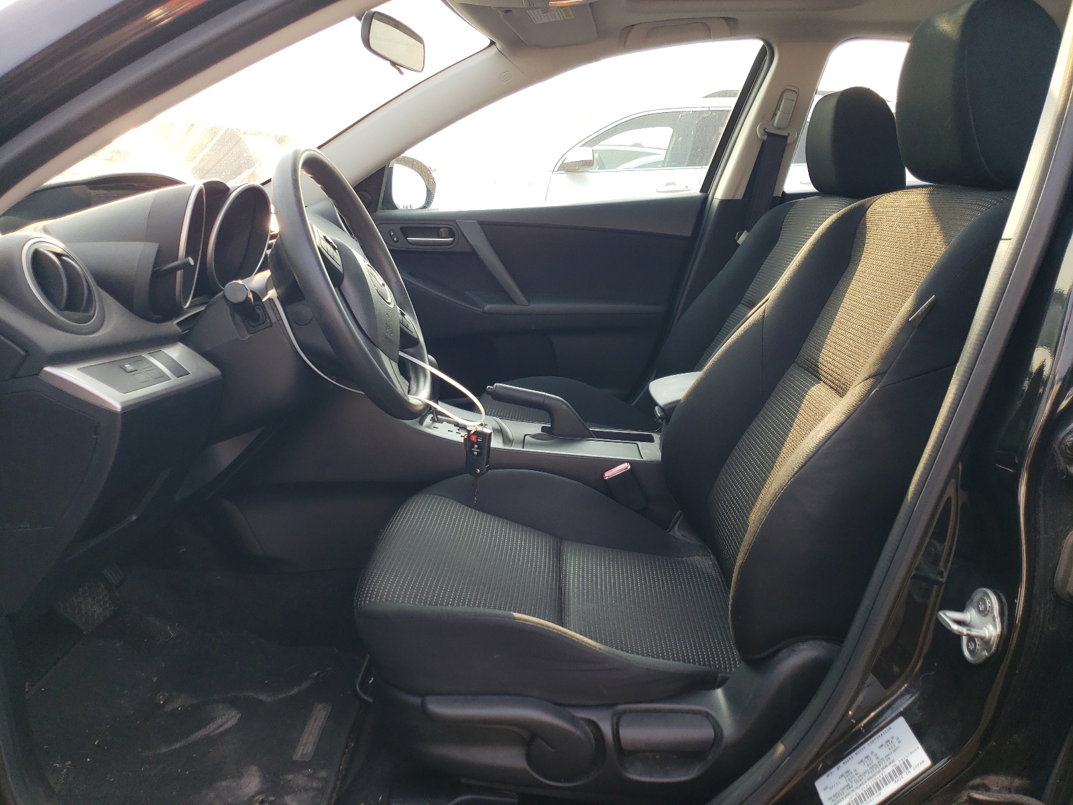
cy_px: 402
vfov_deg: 53.1
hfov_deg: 67.3
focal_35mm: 26
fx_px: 806
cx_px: 536
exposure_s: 1/263
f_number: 1.5
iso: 50
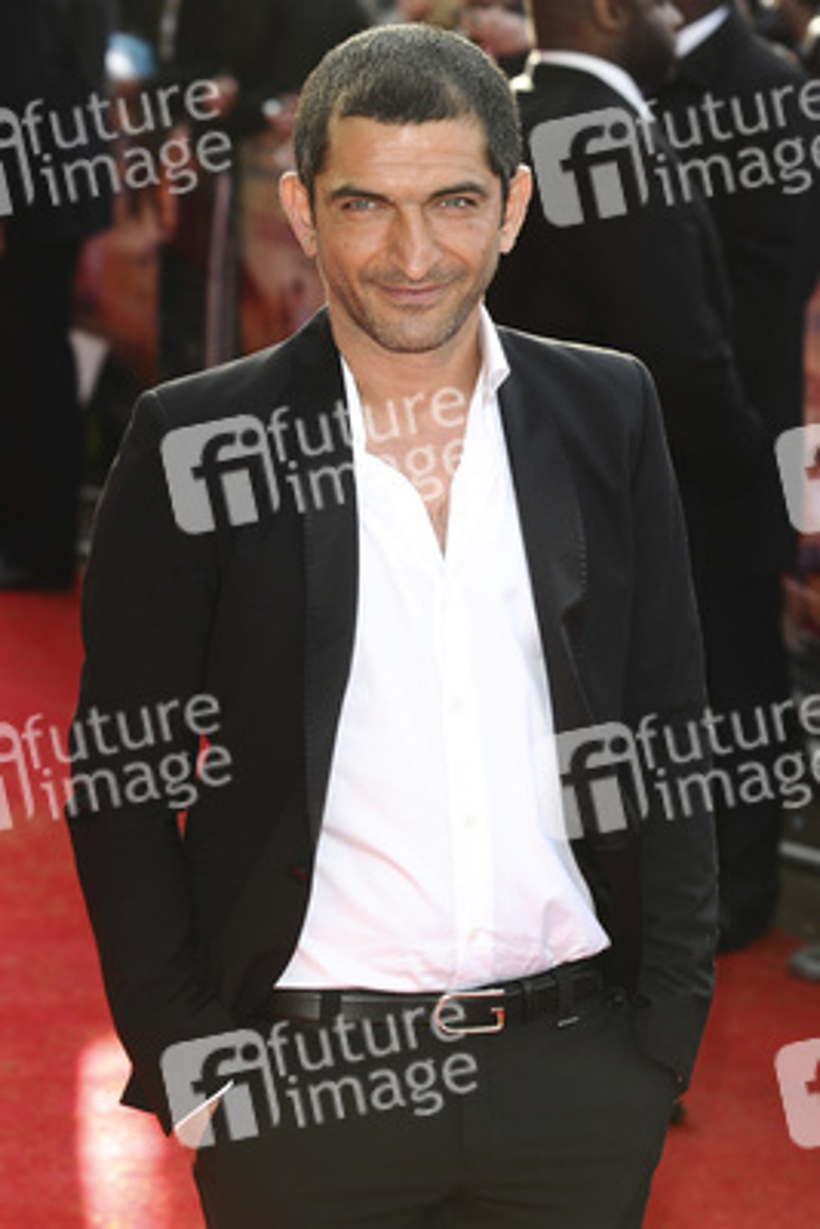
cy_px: 614
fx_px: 4096
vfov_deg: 17.1
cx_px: 410
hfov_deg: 11.4
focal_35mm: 120
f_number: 4.5
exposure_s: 1/200
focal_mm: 80
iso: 320
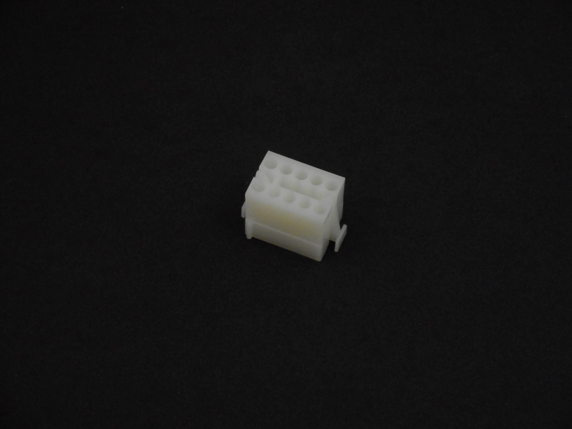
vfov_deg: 16.6
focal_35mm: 89
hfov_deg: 22.0
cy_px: 214
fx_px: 1471
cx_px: 286
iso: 720
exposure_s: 1/60
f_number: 5.6
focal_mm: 15.9
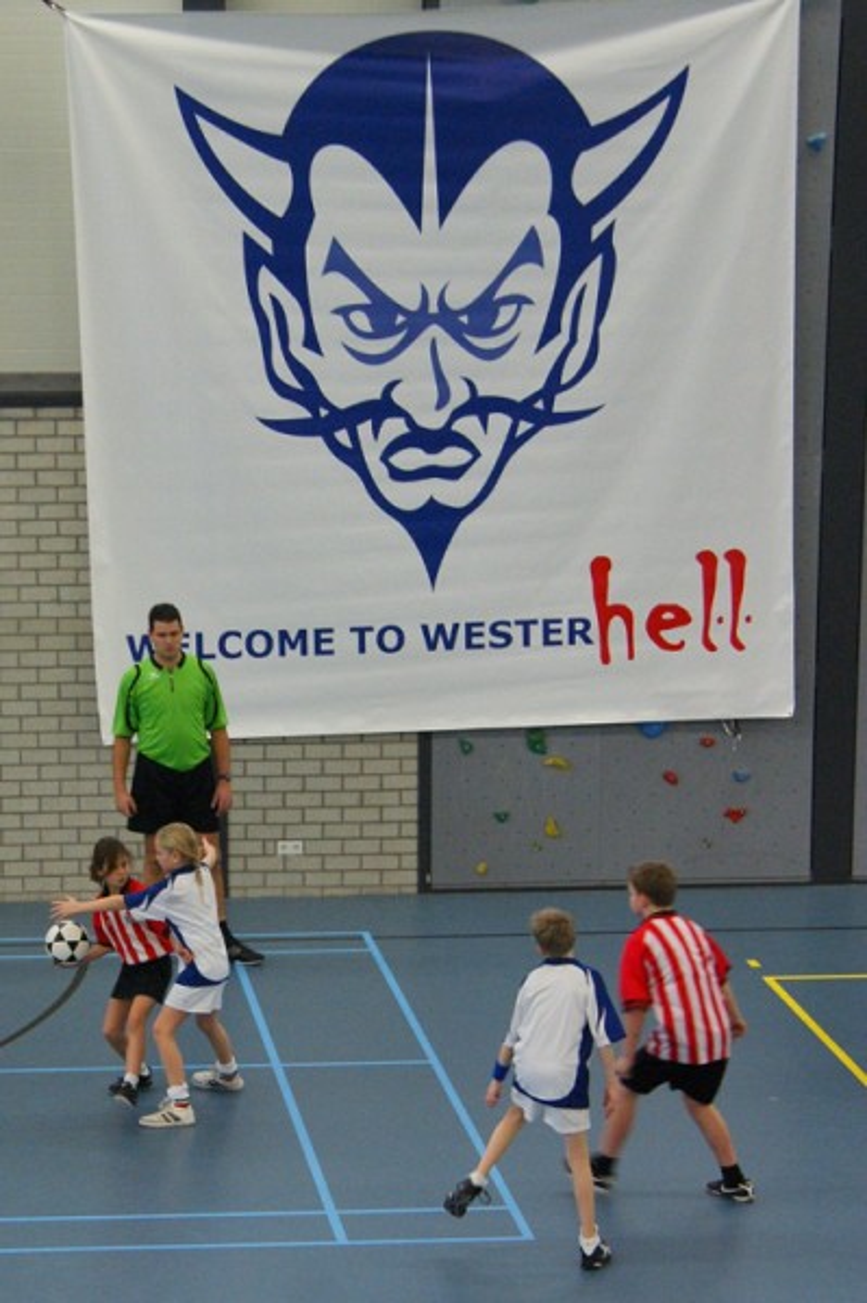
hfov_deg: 20.1
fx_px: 2442
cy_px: 652
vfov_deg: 29.9
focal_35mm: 68
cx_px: 434
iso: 800
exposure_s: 1/100
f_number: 5.6
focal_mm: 45
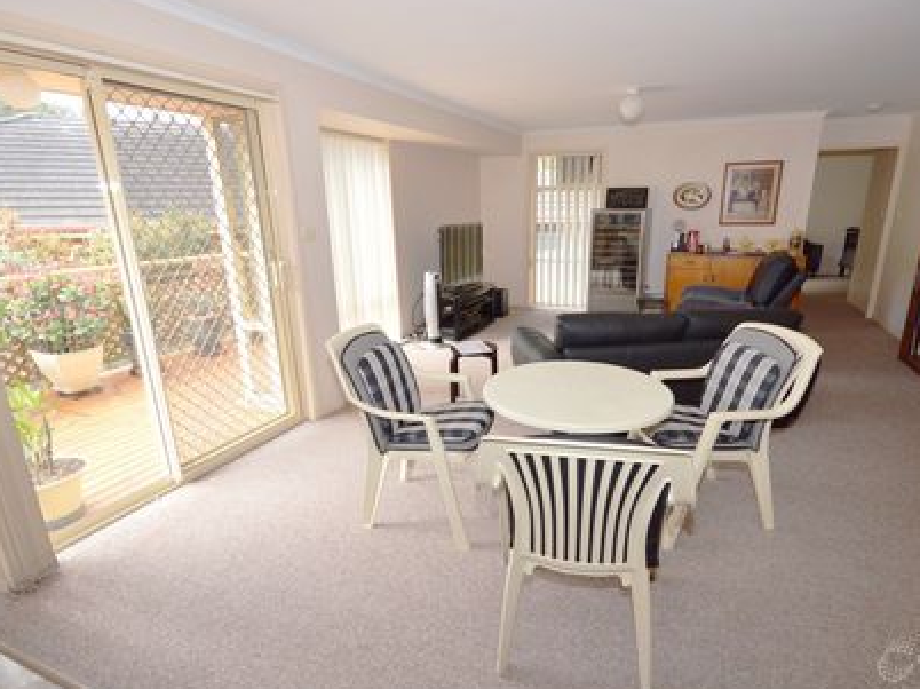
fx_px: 493
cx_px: 524
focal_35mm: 19
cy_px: 347
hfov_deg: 85.5
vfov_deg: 69.9
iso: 400
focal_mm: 11
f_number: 5.6
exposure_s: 1/125
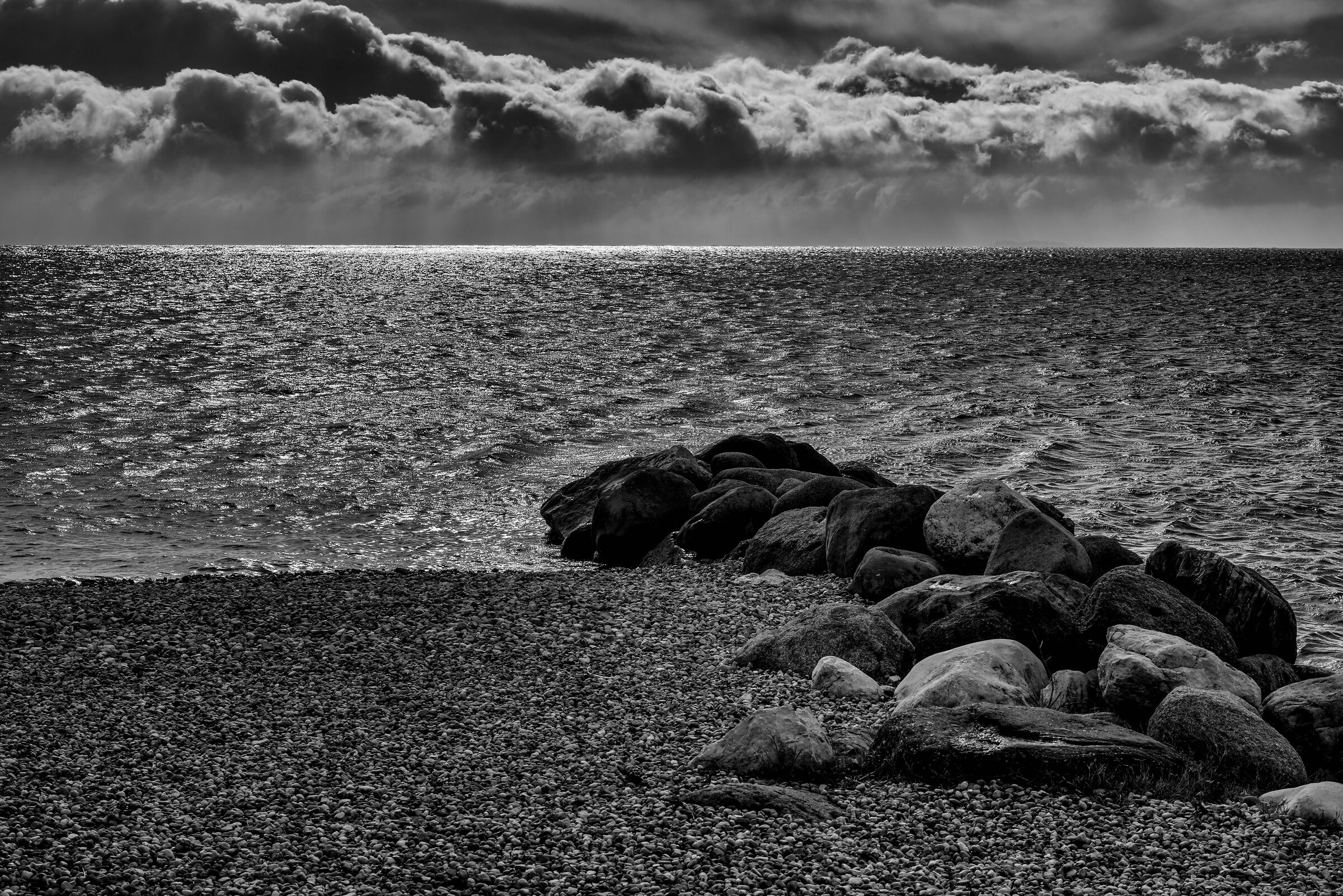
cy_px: 448
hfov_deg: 34.5
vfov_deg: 23.4
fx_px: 2164
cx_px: 672
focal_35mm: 58
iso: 64
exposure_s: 1/250
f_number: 2.8
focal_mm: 58
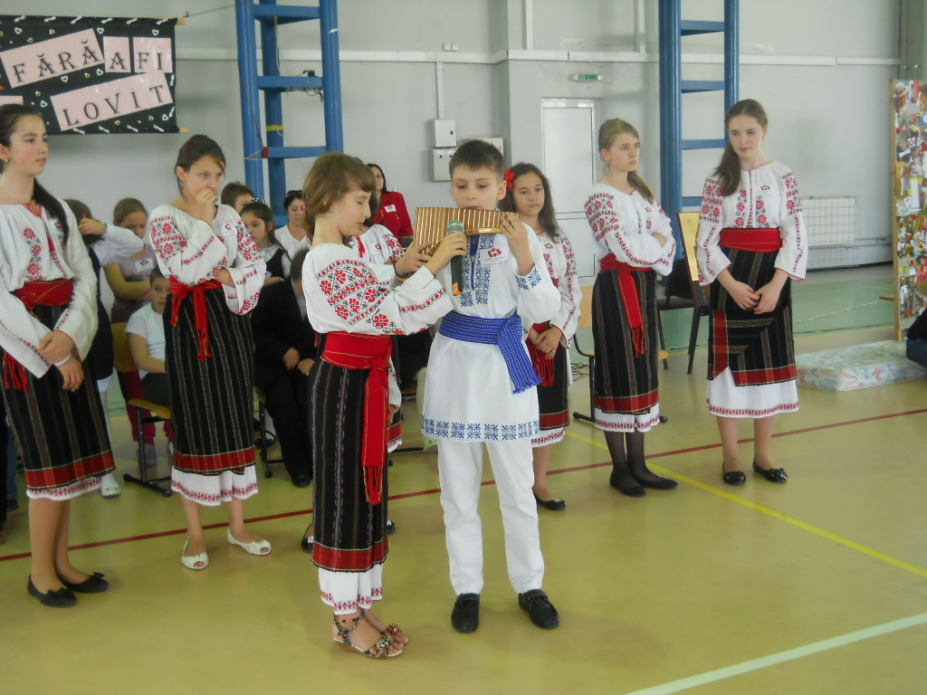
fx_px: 1098
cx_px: 464
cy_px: 348
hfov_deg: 45.8
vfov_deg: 35.1
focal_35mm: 41
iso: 160
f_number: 3.1
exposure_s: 1/30
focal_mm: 6.72
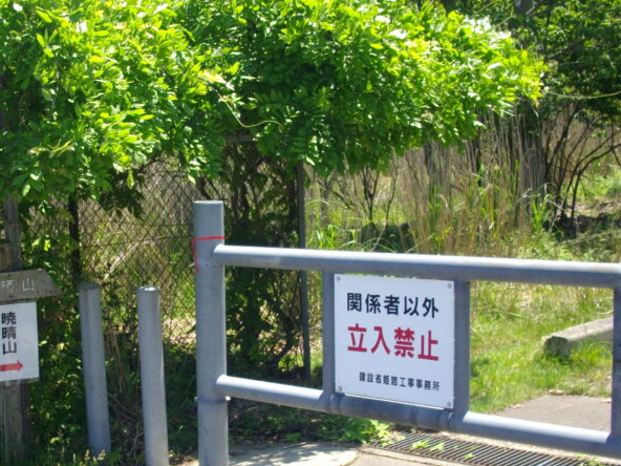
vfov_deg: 22.9
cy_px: 302
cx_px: 162
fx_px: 1148
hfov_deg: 29.8
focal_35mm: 64
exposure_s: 1/125
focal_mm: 6.2
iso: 100
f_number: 5.6
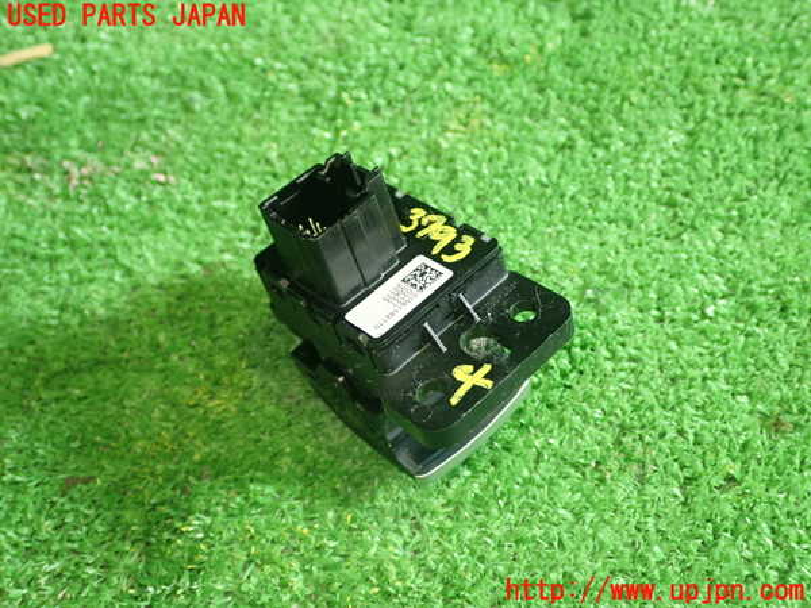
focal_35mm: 38
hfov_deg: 49.0
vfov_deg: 37.7
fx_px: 890
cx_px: 406
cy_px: 304
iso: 320
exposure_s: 1/40
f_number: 2.7
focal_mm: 6.83
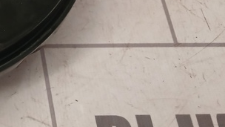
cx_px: -95
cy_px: -91
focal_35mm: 99
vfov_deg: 11.5
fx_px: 591
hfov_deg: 19.3
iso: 125
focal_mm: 4
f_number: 1.8
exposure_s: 1/50
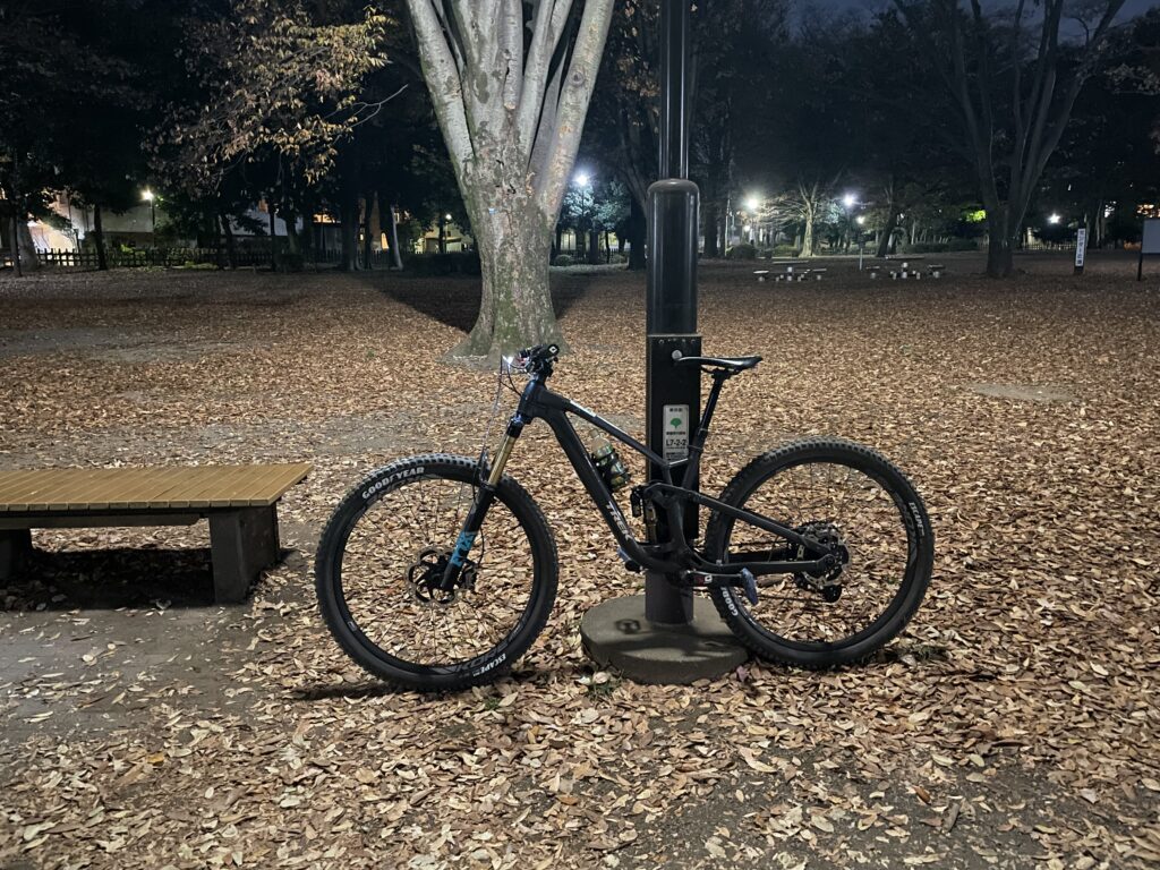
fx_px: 871
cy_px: 435
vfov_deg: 53.1
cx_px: 580
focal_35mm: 26
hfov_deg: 67.3
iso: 1000
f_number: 1.6
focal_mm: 4.2
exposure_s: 1/8
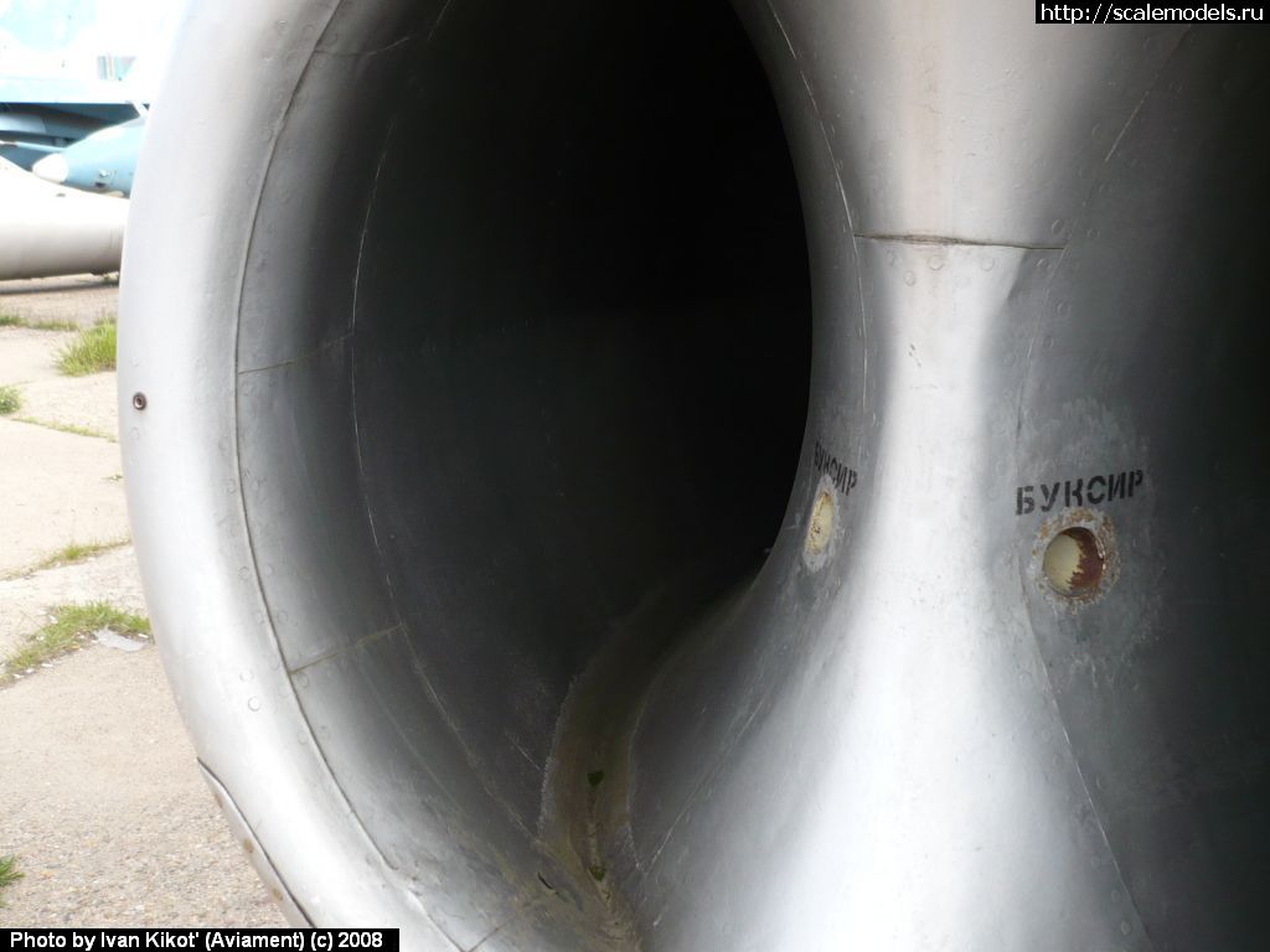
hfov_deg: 52.6
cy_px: 476
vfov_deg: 40.7
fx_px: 1284
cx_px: 635
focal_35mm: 35
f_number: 2.8
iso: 100
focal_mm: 5.8
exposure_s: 1/250
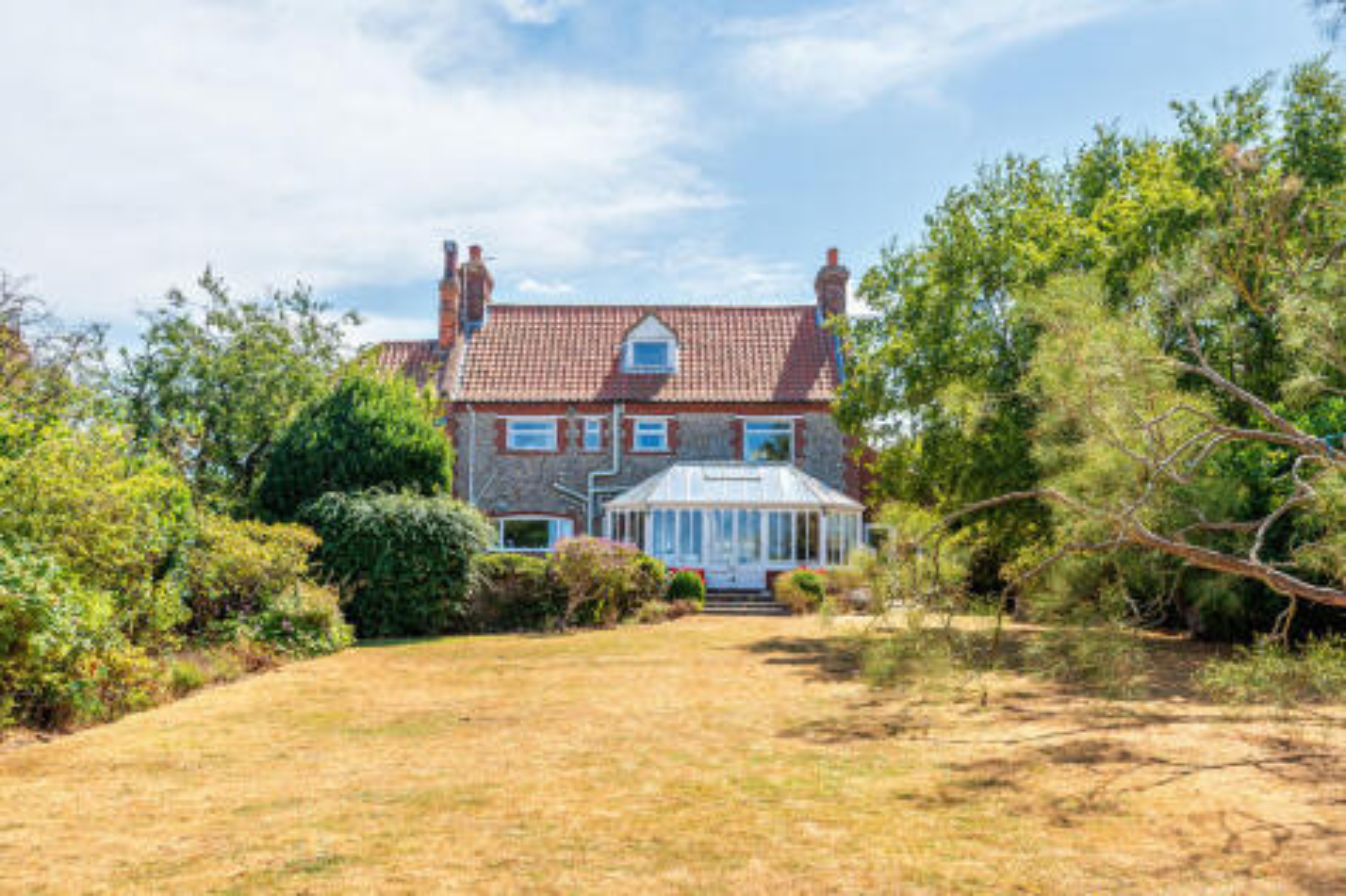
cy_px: 448
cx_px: 673
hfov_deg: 54.5
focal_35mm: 35
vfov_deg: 37.8
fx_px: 1308
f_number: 8
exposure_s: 1/400
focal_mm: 35
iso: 200
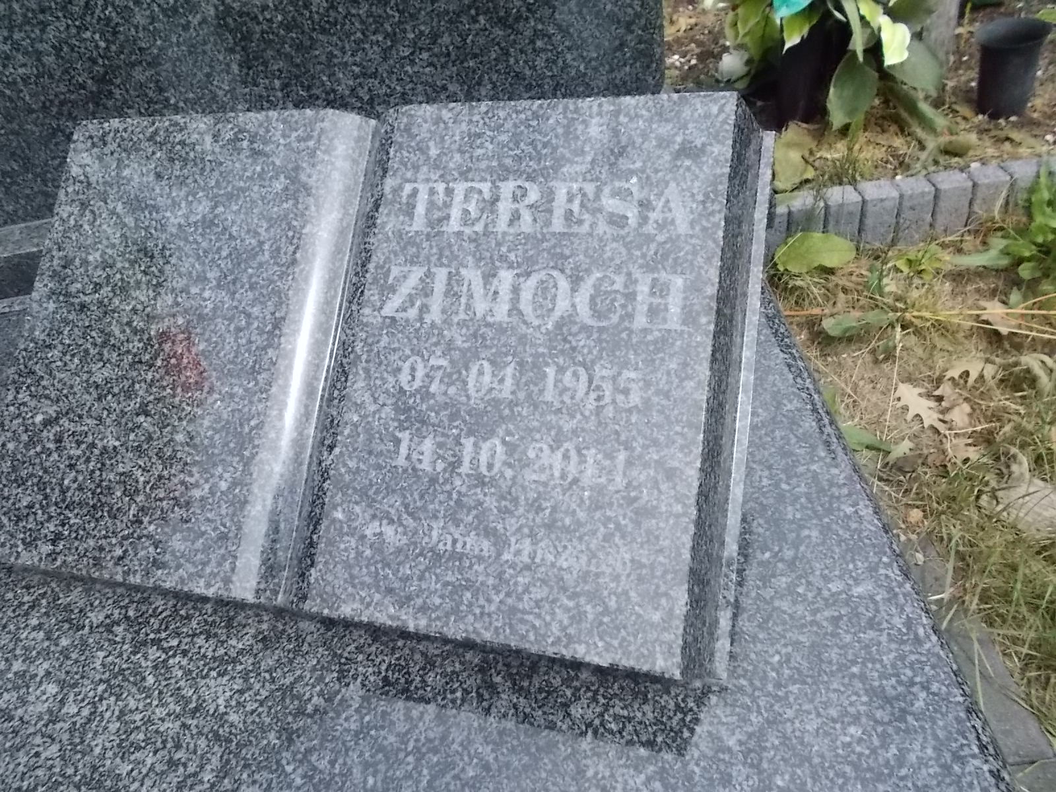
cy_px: 396
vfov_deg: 53.1
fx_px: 793
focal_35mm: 26
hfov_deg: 67.3
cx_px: 528
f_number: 8
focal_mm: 4.6
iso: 400
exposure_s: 1/500
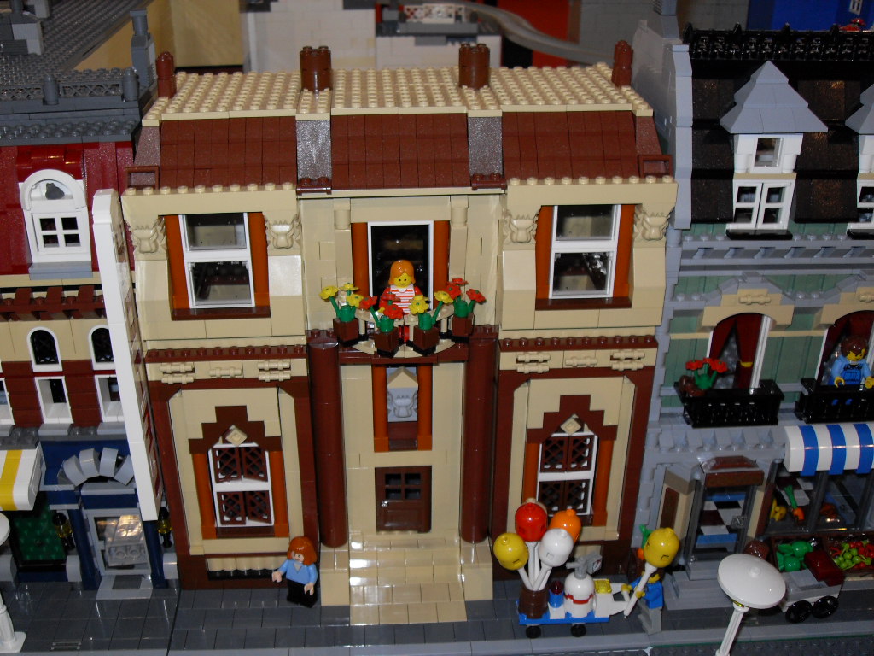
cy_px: 328
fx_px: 934
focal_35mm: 37
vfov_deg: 38.7
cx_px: 437
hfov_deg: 50.1
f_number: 2.8
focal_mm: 6.3
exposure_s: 1/45
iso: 100
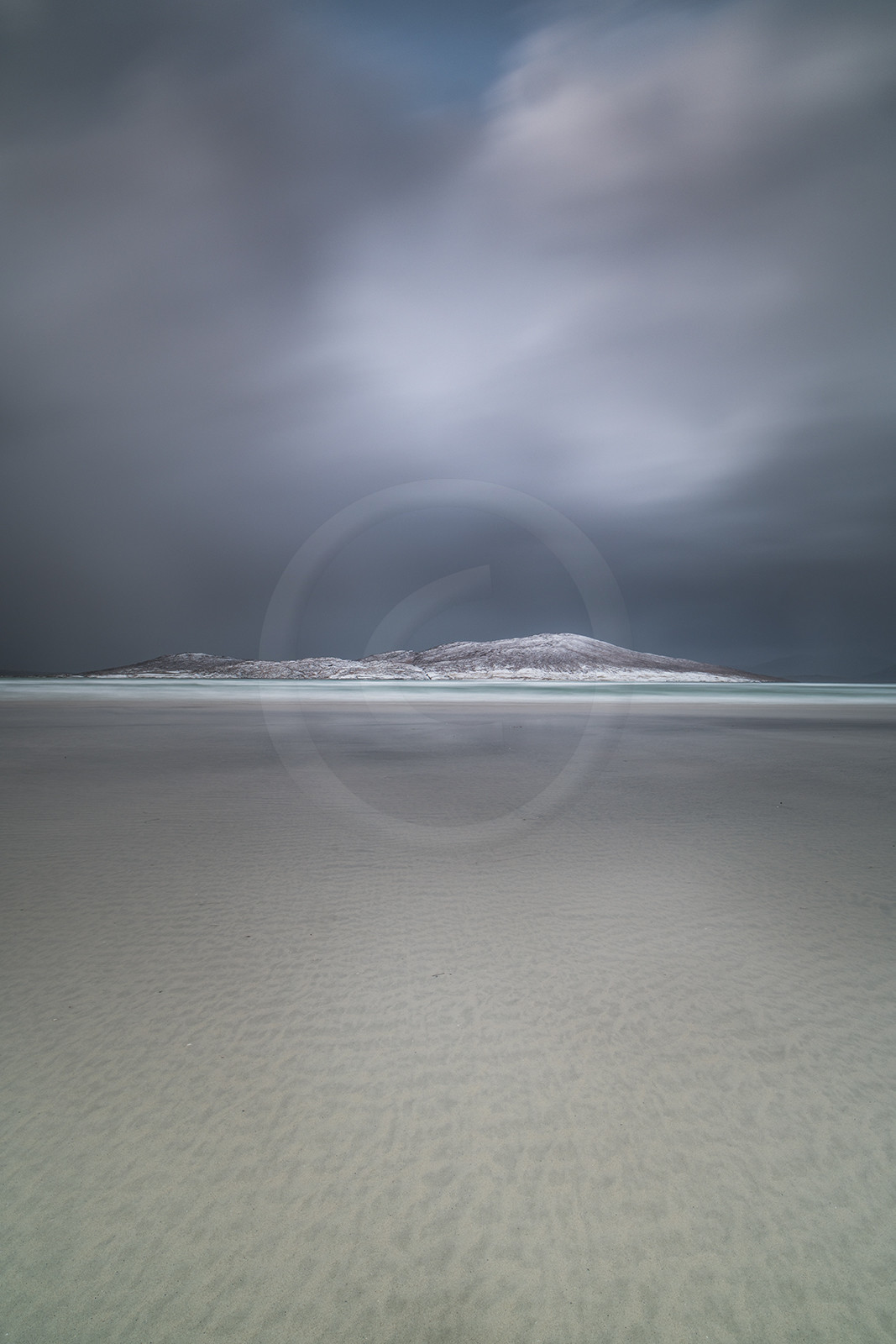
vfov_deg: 81.2
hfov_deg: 59.5
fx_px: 784
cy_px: 672
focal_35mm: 21
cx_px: 448
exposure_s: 30
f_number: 16
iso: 100
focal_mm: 21
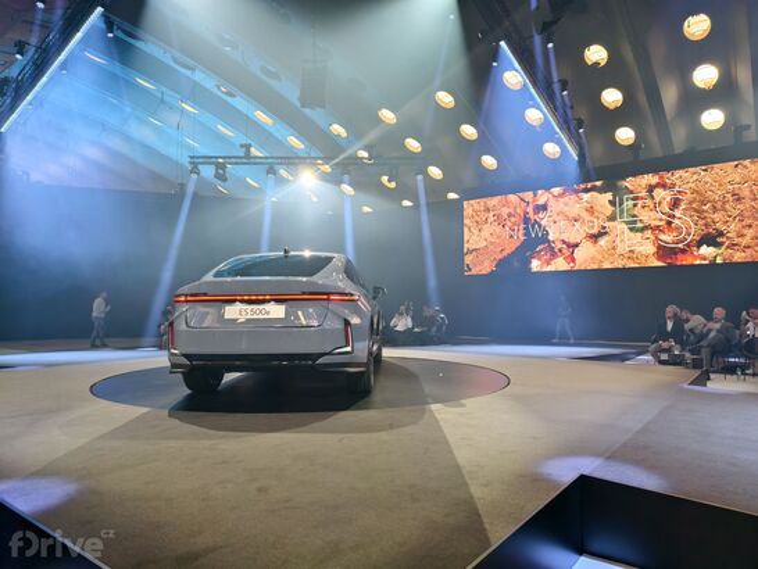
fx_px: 504
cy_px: 284
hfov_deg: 73.9
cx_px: 379
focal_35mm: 23
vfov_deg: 58.9
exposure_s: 1/90
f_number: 1.57
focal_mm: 6.54
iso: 115
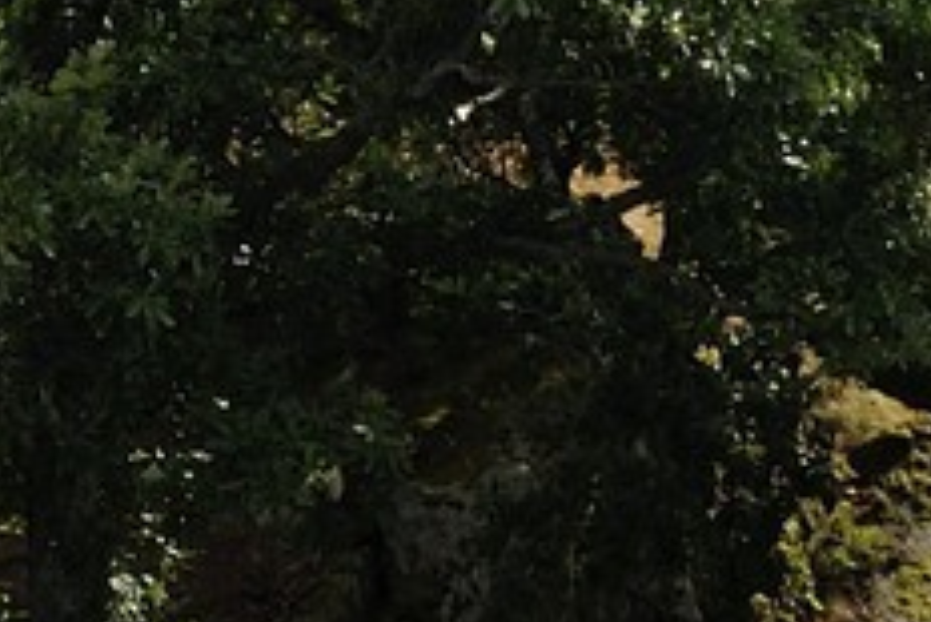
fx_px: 15319
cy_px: 975
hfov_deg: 3.4
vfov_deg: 2.3
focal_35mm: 592
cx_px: 3194
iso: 400
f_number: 8
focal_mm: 86
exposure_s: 1/640
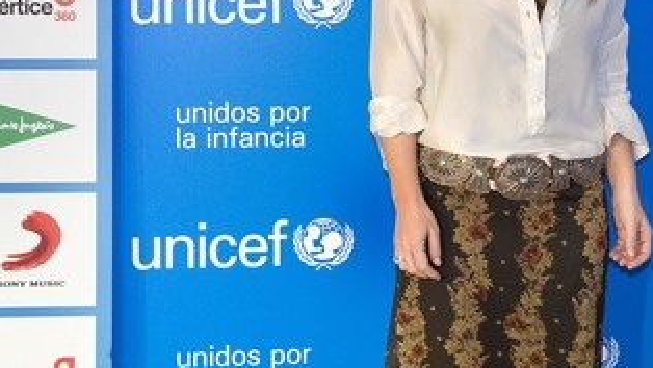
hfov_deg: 22.0
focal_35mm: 96
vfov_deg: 12.5
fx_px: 1663
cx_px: 480
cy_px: 31
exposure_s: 1/50
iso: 2000
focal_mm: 45
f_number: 5
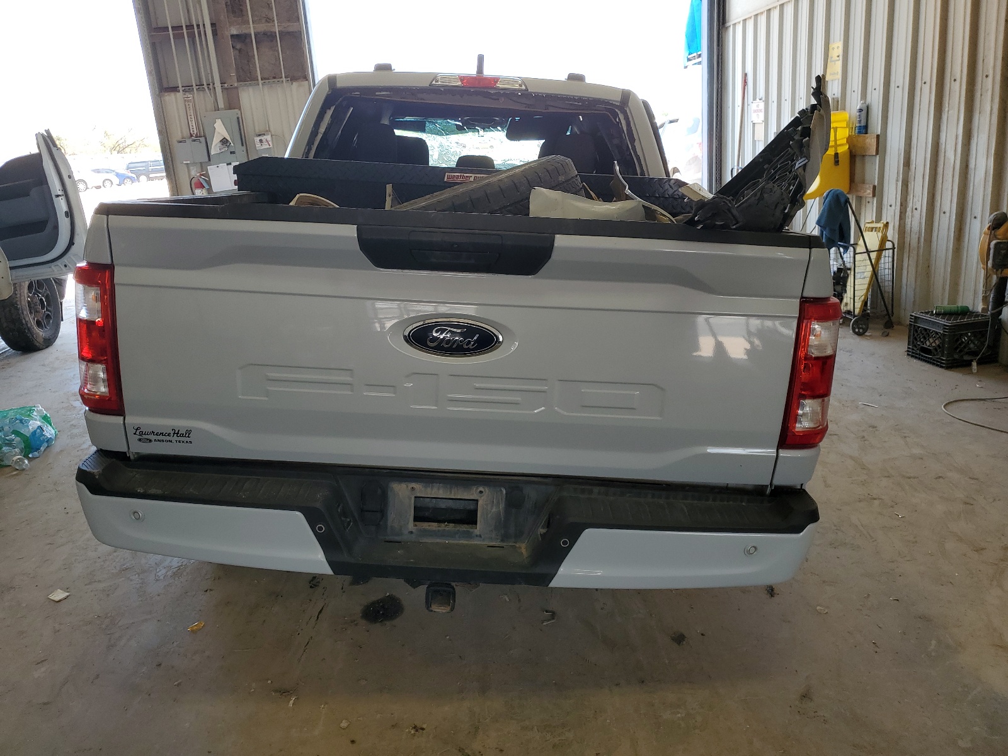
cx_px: 504
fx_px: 757
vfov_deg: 53.1
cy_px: 378
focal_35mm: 26
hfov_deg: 67.3
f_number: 1.5
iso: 50
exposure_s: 1/312
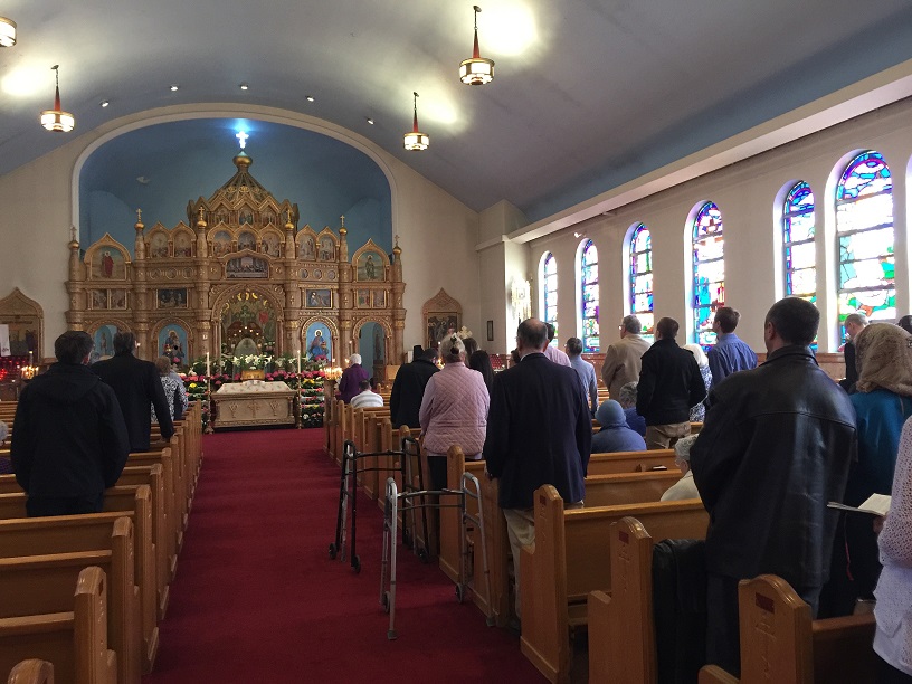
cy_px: 342
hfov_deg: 61.7
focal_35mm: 29
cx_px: 456
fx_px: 764
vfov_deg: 48.2
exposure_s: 1/15
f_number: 2.2
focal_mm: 4.15
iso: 125
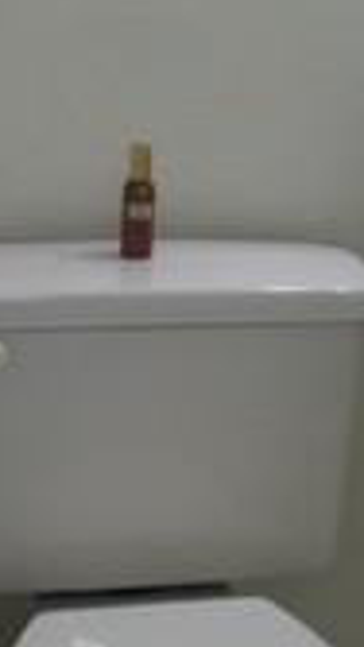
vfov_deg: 17.4
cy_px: 31
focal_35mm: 121
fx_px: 2075
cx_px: 275
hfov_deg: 10.0
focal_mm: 4.15
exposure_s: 1/60
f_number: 2.2
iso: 32
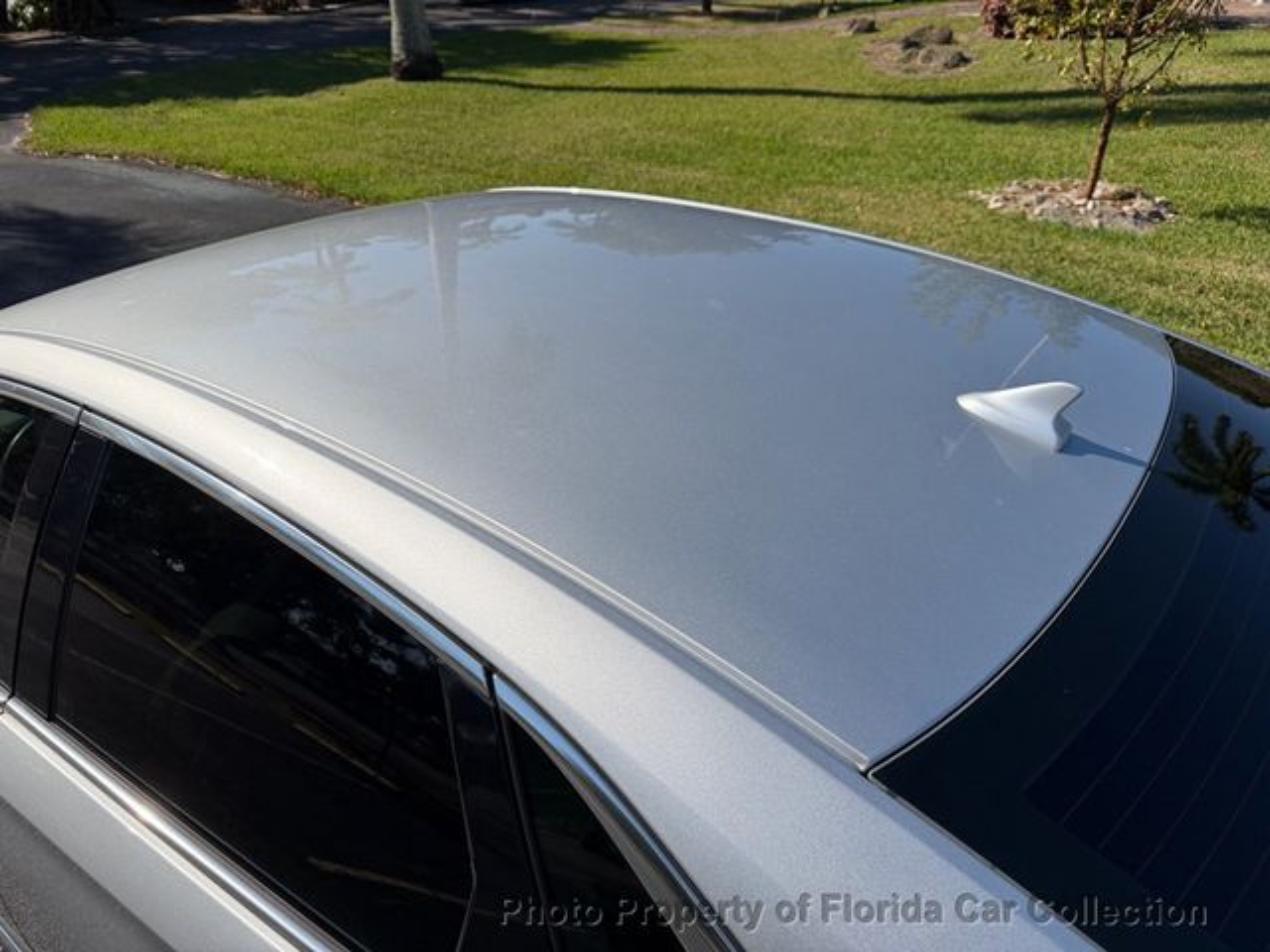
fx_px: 881
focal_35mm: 24
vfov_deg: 56.8
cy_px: 476
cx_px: 635
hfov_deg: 71.6
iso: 100
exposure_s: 1/10309
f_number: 1.78
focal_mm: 6.76
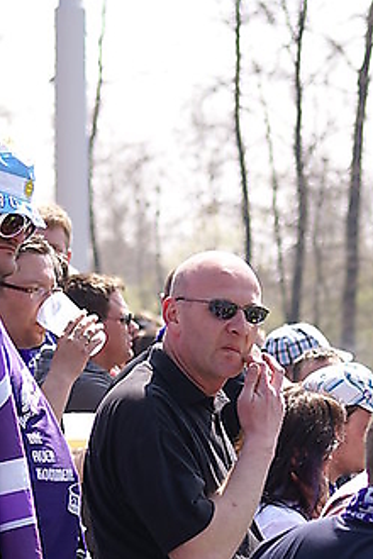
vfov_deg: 10.4
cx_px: 75
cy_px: 405
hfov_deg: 7.0
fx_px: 3061
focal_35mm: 197
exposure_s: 1/320
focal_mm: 70
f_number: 4.5
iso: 100
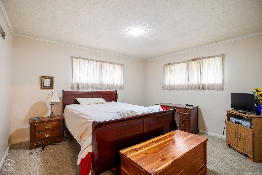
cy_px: 88
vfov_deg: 73.7
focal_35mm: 16
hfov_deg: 96.7
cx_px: 131
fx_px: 116
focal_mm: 16
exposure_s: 1/1.67
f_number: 5.6
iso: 1250
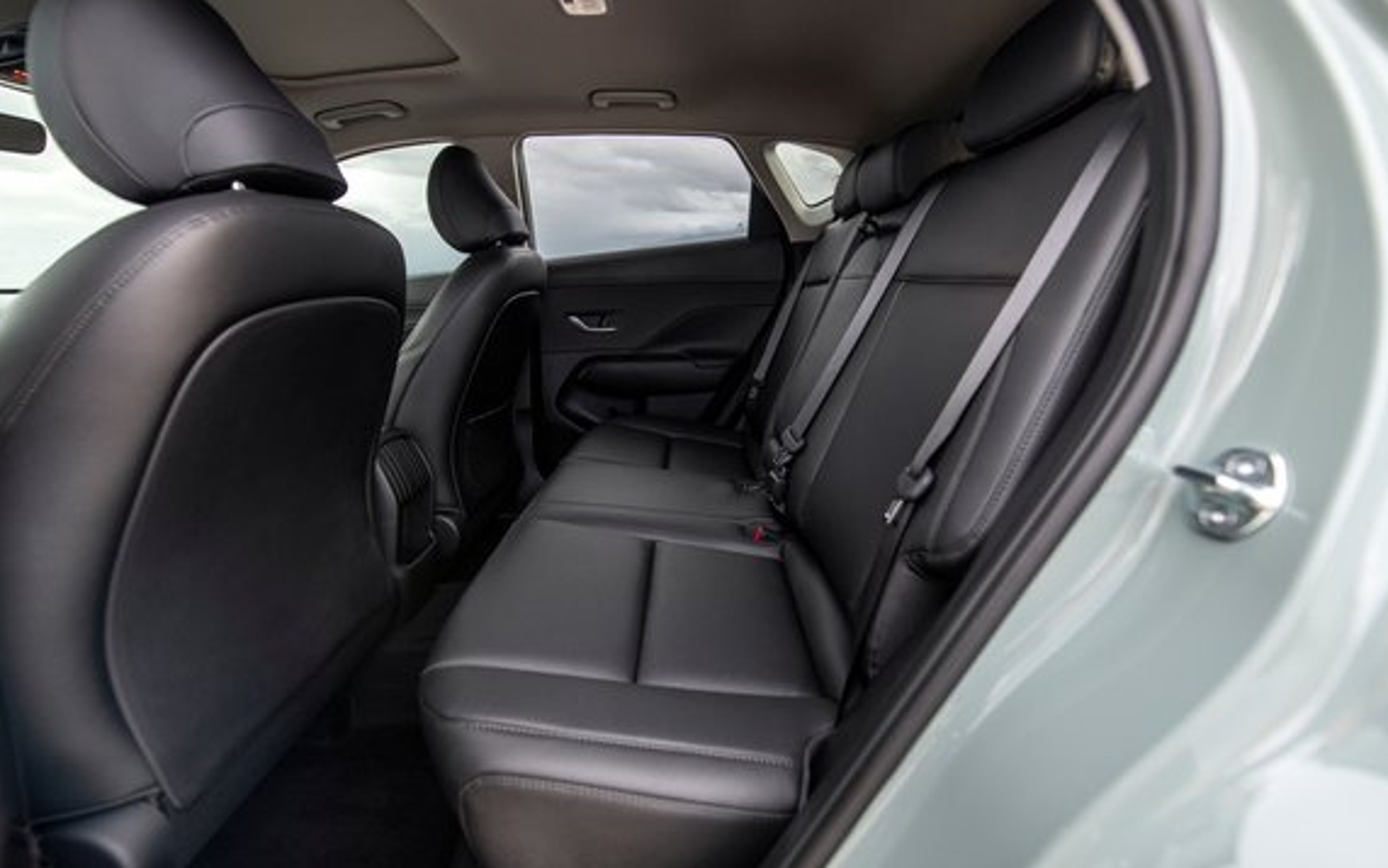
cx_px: 705
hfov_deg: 101.4
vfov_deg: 74.8
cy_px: 425
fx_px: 567
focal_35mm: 15
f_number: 4
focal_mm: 14
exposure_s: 1/40
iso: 400
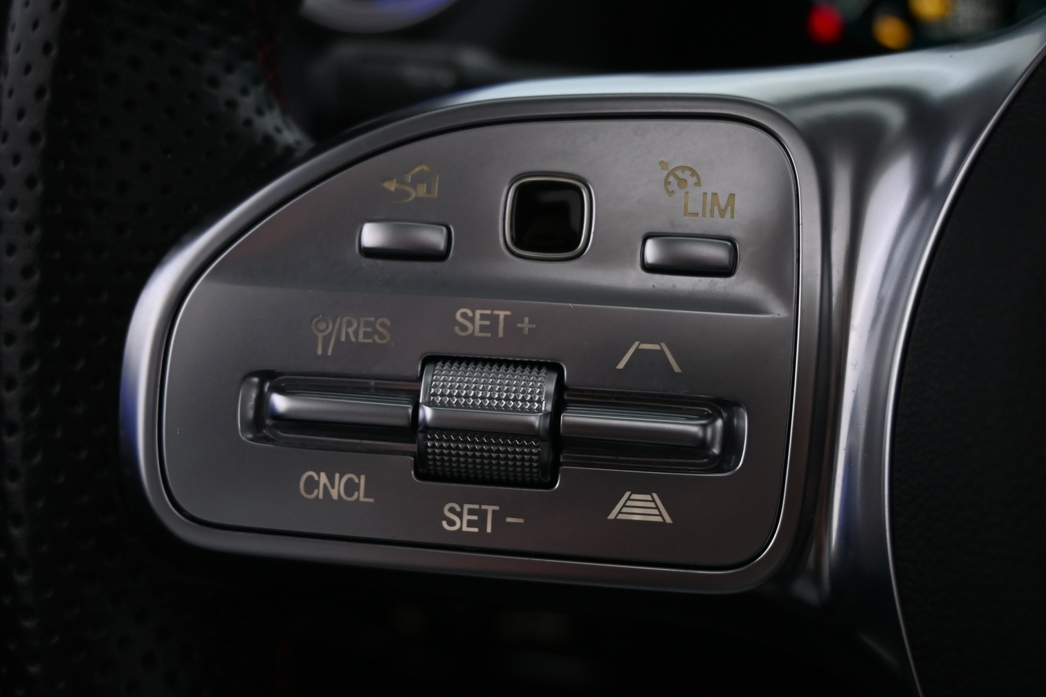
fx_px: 1307
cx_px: 520
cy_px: 355
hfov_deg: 43.6
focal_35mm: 45
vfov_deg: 29.9
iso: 500
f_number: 4.5
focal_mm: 28
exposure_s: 1/25
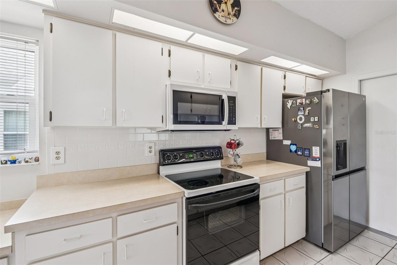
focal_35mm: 16
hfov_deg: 96.7
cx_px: 198
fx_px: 176
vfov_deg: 73.7
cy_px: 132
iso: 400
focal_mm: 16
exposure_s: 1/13
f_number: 8
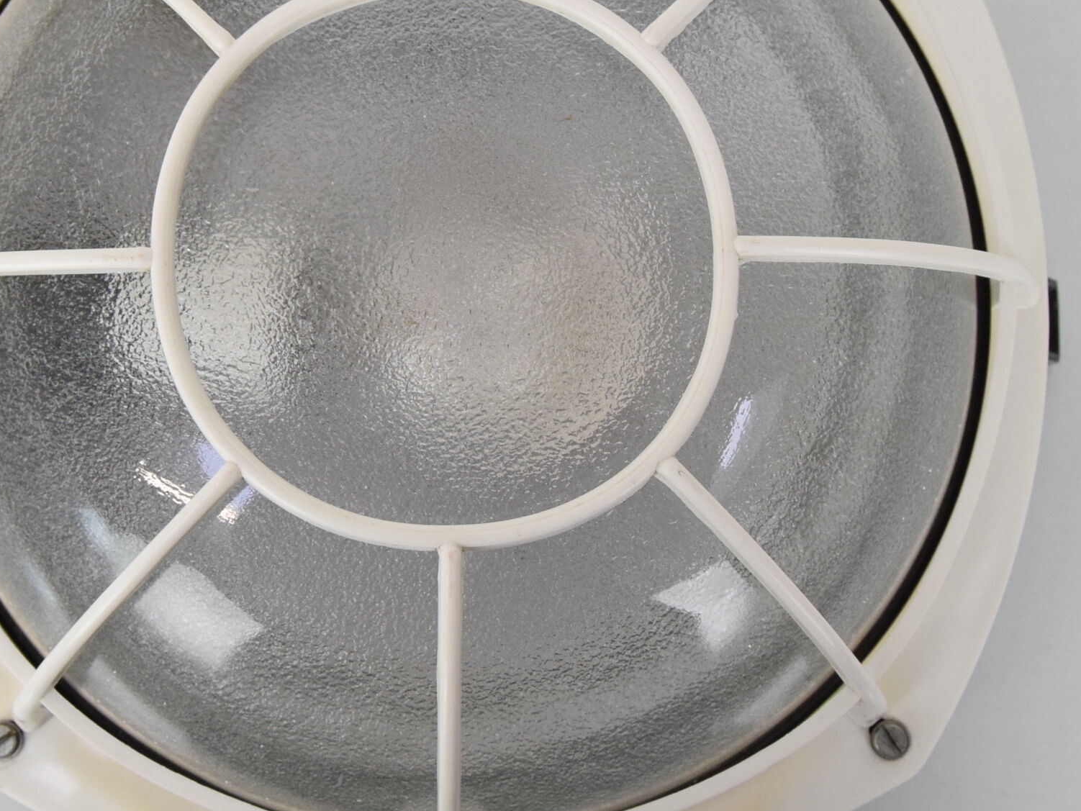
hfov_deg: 28.1
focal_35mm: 69
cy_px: 327
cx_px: 443
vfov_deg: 21.3
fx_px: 2155
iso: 1600
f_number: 8
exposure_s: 1/250
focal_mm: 24
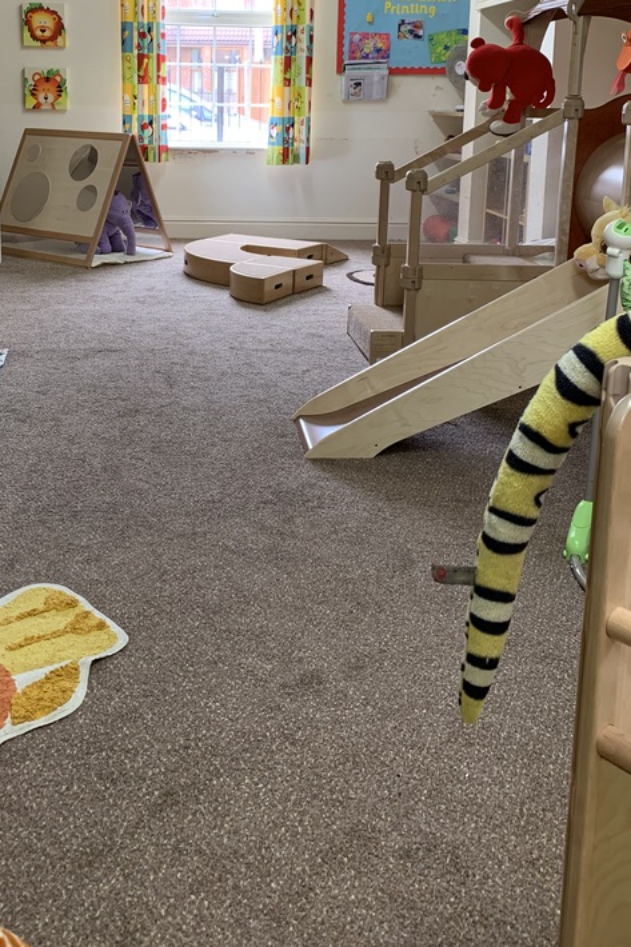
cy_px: 275
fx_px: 1026
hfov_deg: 34.0
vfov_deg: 48.2
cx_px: 236
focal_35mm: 39
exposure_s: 1/50
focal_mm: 4.25
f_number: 1.8
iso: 80
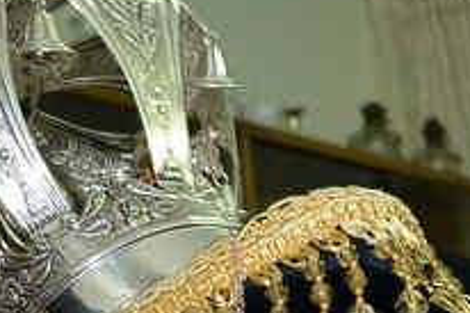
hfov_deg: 13.7
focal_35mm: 140
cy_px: 806
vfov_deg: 8.7
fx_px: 1826
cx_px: 739
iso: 500
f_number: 5
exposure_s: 1/160
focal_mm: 24
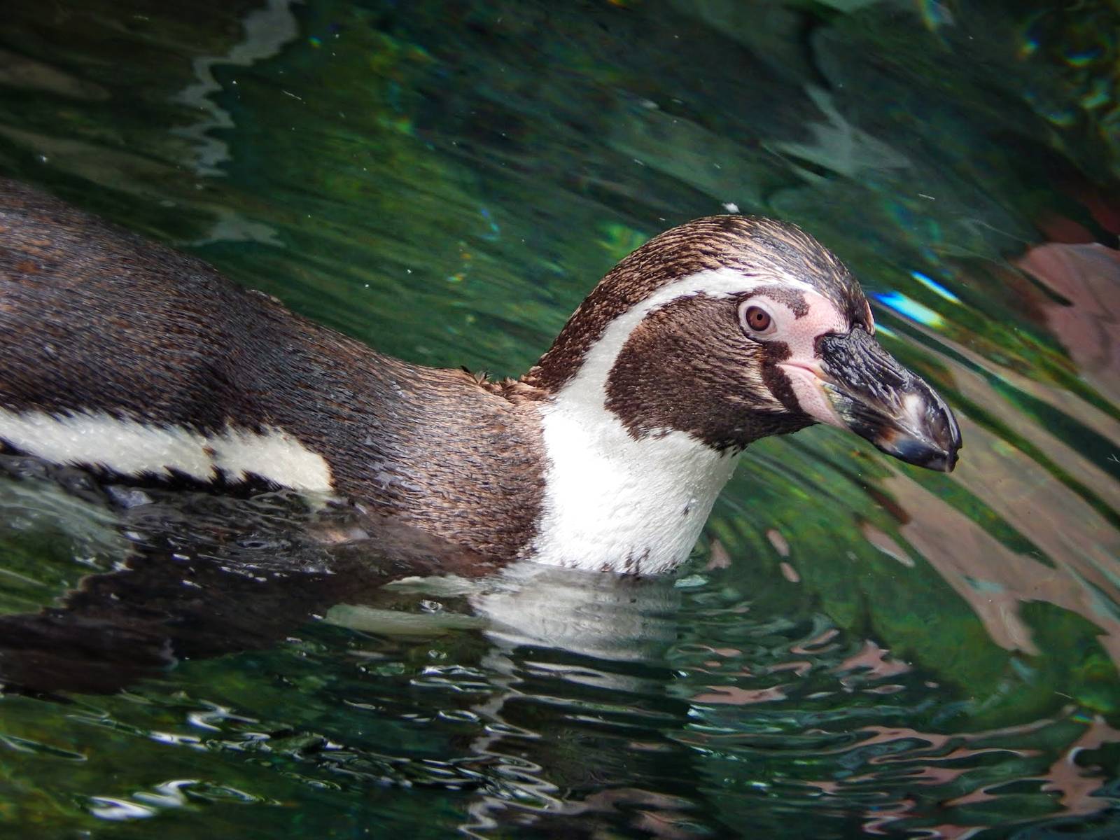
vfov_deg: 3.5
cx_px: 560
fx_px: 13751
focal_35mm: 425
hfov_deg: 4.7
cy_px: 420
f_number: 5.7
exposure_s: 1/100
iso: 125
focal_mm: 76.4
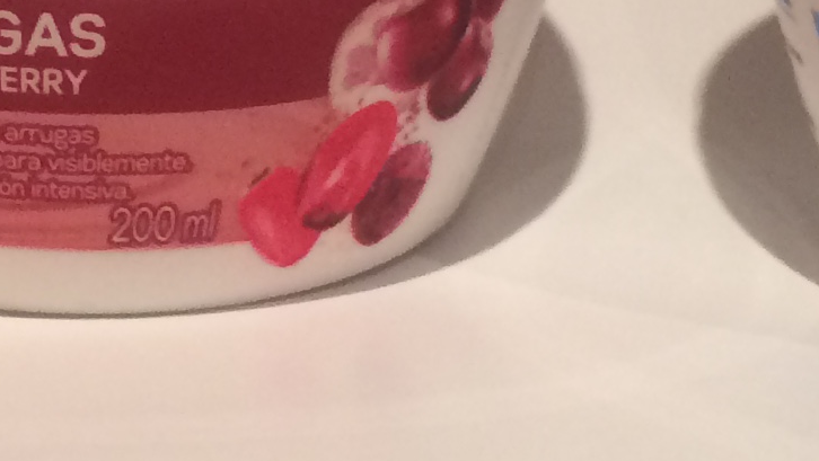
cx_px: 116
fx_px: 3085
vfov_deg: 8.2
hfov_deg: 15.0
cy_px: -372
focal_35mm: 142
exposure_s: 1/30
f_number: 2.2
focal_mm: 4.15
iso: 100
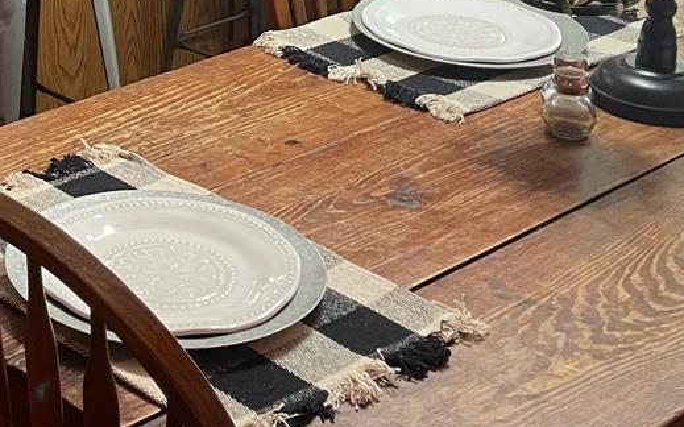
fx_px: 1584
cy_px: -210
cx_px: -42
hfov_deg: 23.1
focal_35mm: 85
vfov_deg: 14.4
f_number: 1.6
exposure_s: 1/60
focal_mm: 5.1
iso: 250
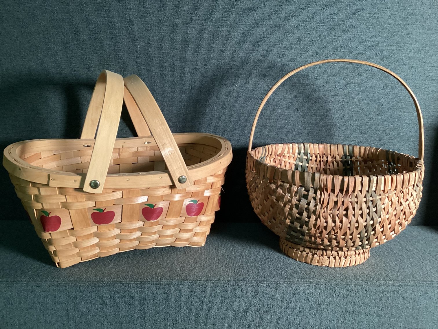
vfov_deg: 45.4
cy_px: 164
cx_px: 219
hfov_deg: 58.3
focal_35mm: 31
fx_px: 392
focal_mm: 3.3
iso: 250
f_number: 2.4
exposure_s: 1/40
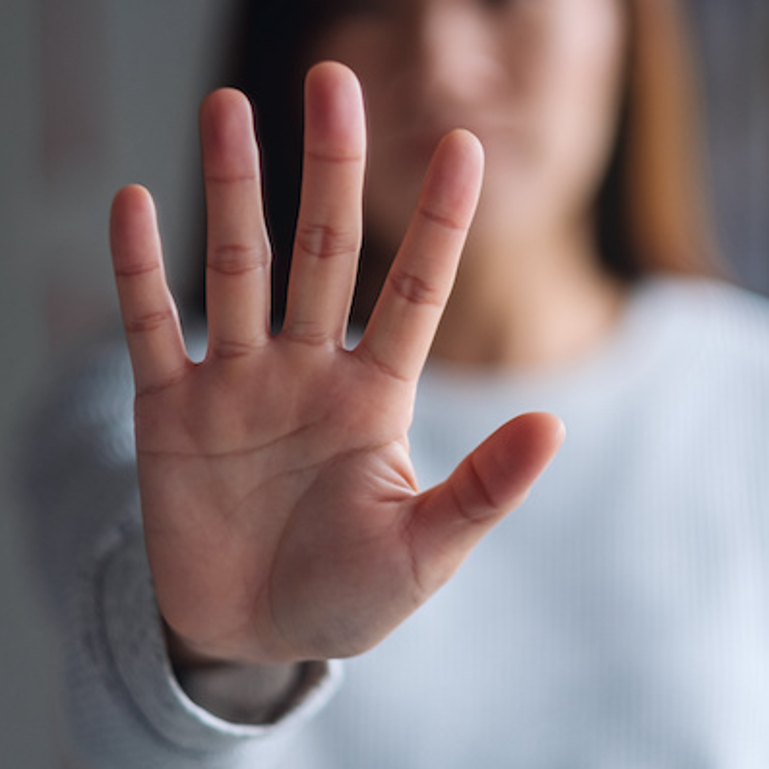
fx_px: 2714
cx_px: 486
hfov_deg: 16.1
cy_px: 384
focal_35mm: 108
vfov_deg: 16.1
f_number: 1.2
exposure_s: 1/750
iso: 200
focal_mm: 56
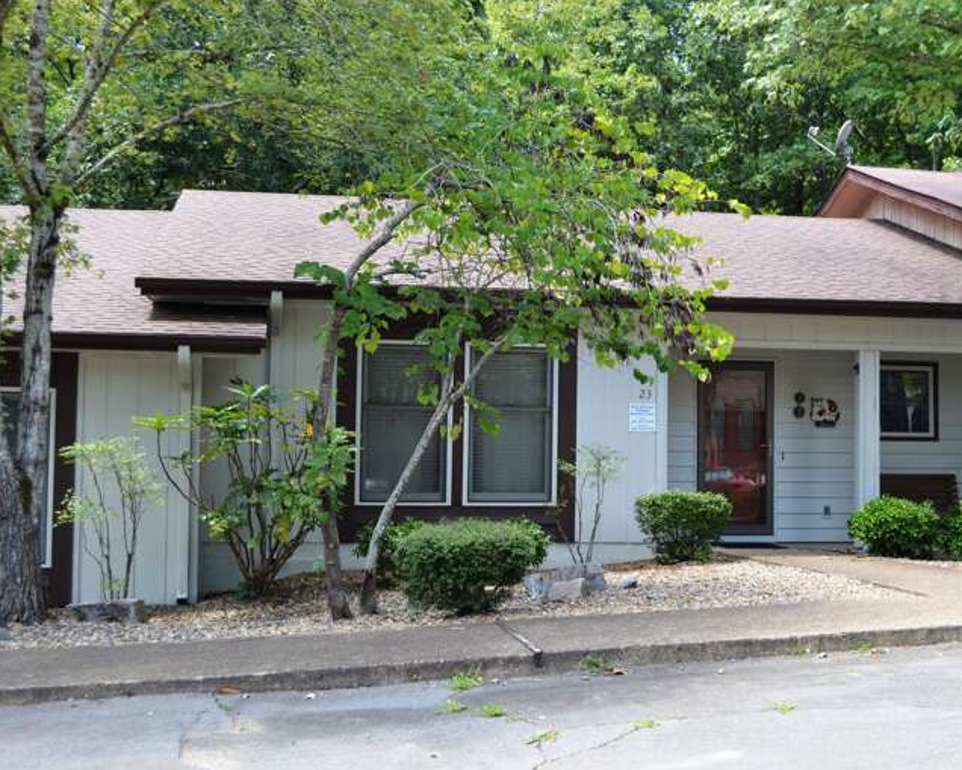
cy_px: 384
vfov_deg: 29.7
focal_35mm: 51
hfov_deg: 36.5
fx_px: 1452
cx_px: 579
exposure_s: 1/125
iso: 250
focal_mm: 30
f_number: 5.6
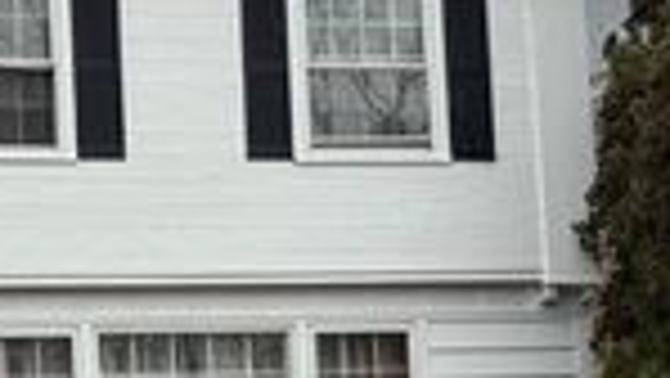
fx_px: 3111
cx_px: -22
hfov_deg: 12.1
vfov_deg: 6.9
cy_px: 286
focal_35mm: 175
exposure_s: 1/315
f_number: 1.78
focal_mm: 6.76
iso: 64
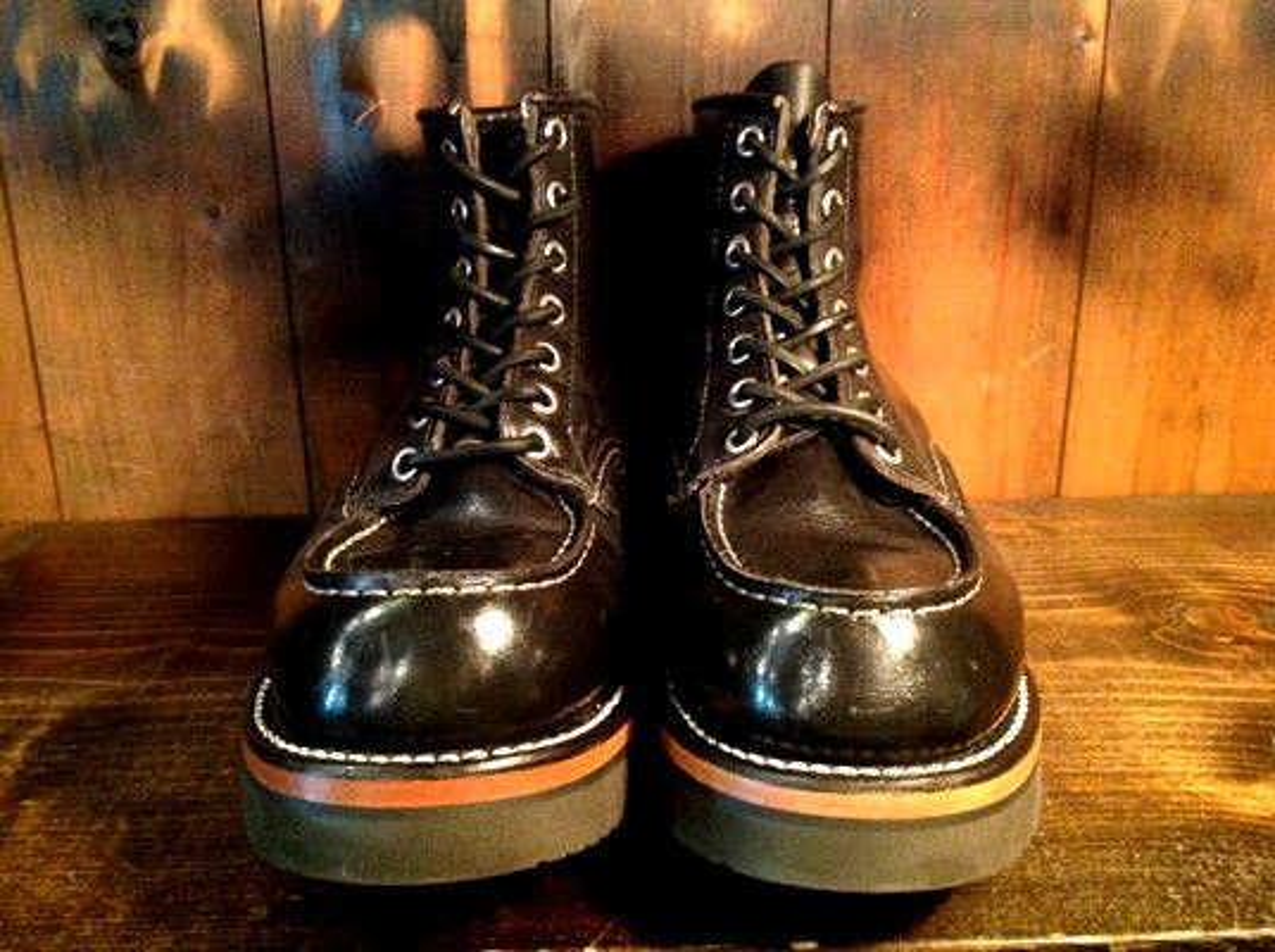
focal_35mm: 35
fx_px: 1287
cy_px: 476
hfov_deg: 52.7
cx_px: 638
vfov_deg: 40.6
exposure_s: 1/15
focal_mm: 4.28
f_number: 2.4
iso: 800
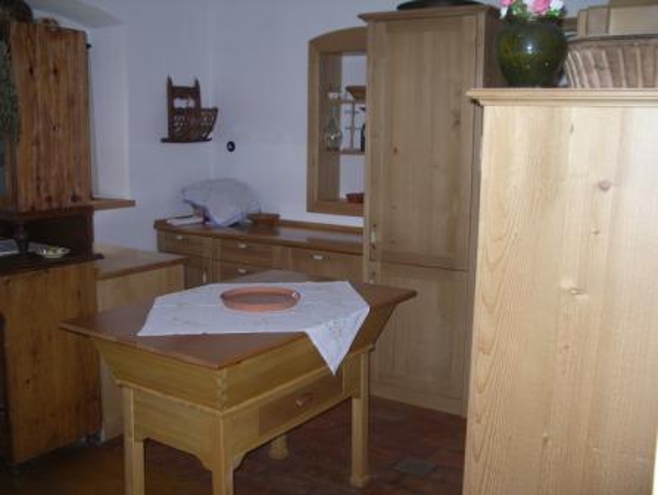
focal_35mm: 37
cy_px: 248
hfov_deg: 50.1
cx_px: 329
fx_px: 704
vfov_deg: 38.7
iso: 200
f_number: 2.8
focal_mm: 7.8
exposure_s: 1/40
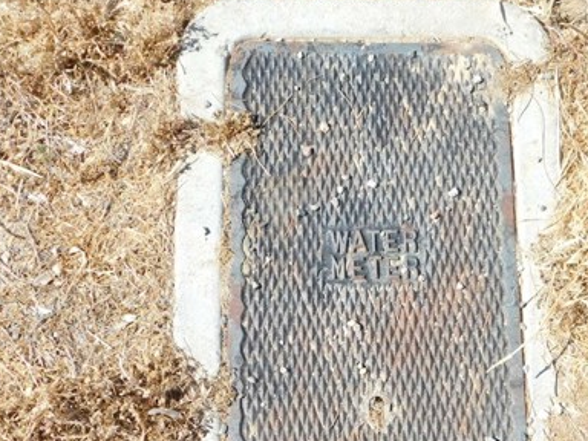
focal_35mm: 60
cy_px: 325
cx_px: 368
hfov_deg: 32.0
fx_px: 1019
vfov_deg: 24.2
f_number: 3.5
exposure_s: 1/800
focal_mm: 6.3
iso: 125
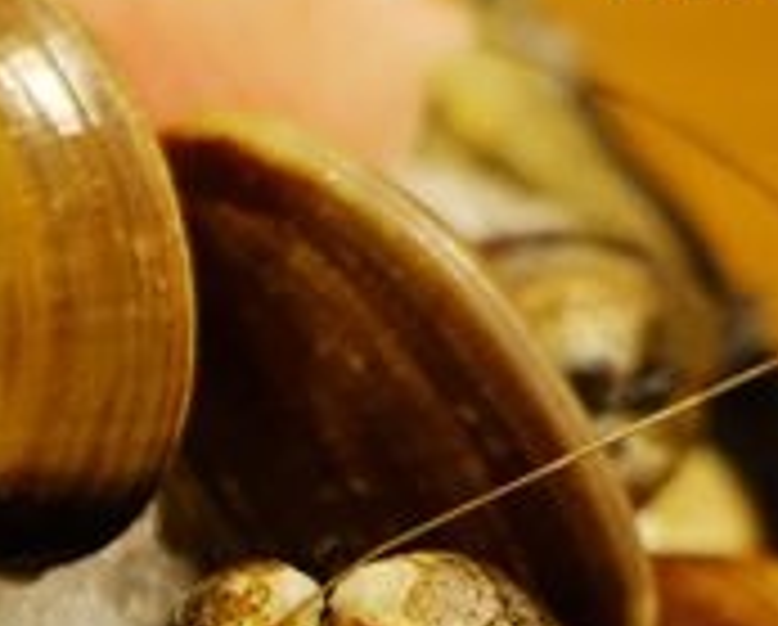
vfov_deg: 14.8
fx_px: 2353
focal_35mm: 102
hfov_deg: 17.3
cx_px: -315
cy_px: 691
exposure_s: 1/20
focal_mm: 10.7
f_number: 2.5
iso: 800
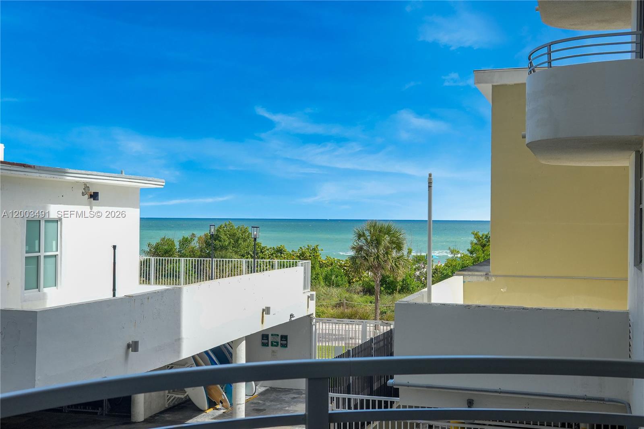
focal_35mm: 45
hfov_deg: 43.6
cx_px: 322
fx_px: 805
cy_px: 214
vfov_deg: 29.9
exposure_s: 1/1000
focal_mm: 30
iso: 640
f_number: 8
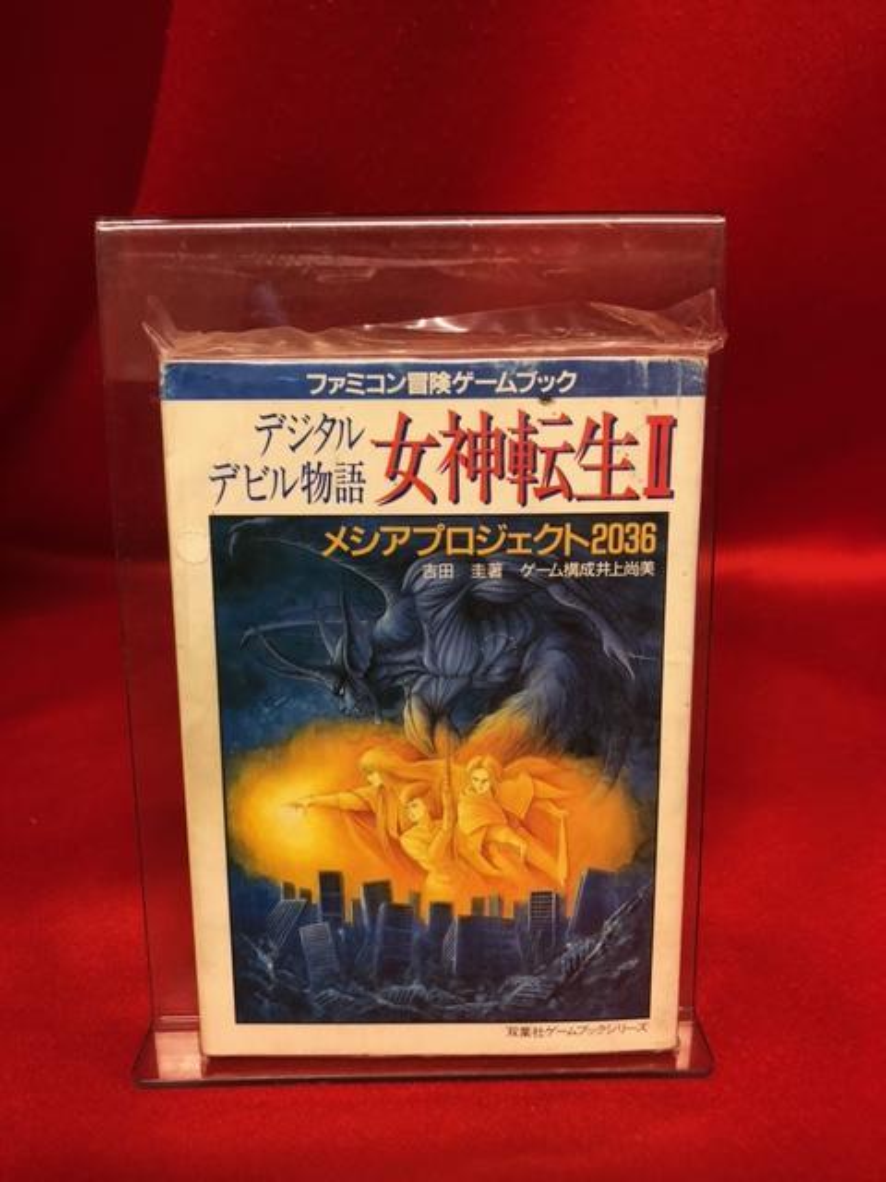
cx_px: 443
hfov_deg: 49.7
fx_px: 956
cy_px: 591
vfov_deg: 63.4
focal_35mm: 28
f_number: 1.8
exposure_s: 1/15
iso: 40
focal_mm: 4
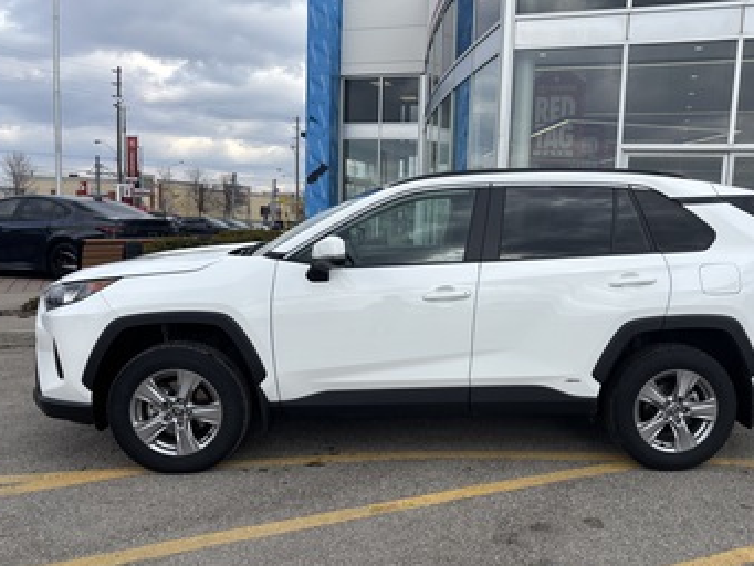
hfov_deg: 56.6
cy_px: 308
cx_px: 431
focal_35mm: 32
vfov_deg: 44.1
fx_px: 697
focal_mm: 5.96
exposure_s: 1/2342
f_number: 1.6
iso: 50
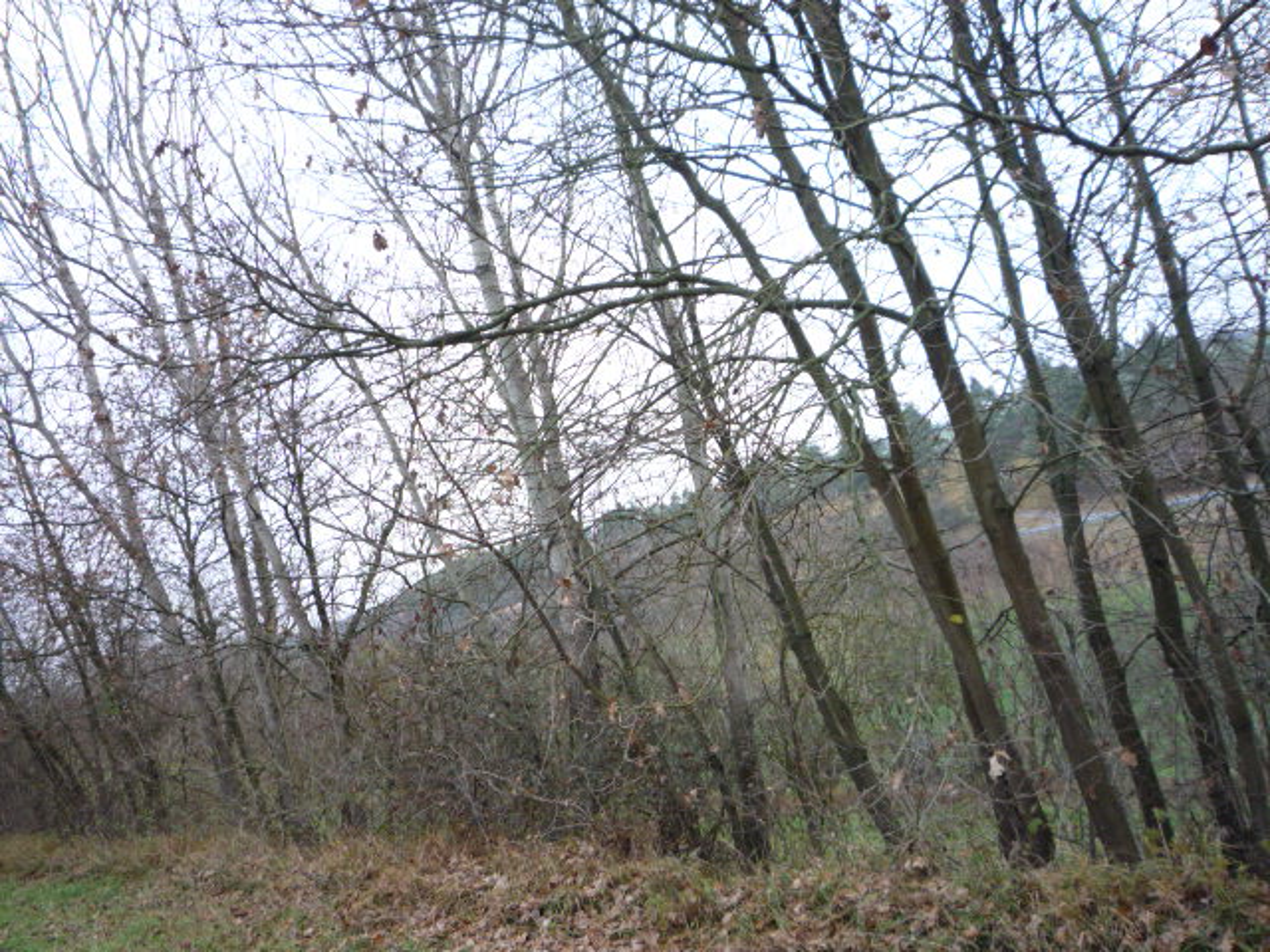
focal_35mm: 30
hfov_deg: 60.0
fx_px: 1101
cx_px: 635
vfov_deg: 46.8
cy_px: 476
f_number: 3.3
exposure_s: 1/30
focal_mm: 5.2
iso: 100
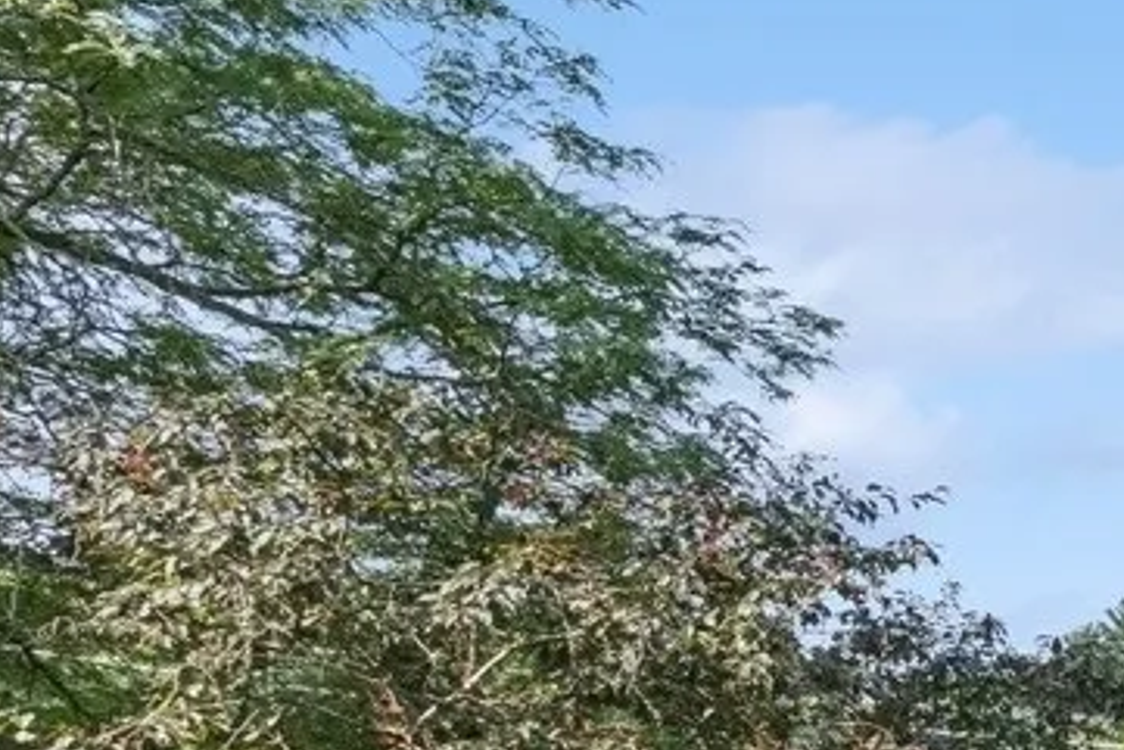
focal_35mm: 62
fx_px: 1936
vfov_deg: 21.4
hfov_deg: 17.2
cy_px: 703
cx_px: 2457
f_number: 9
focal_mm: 14
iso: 200
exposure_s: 1/100
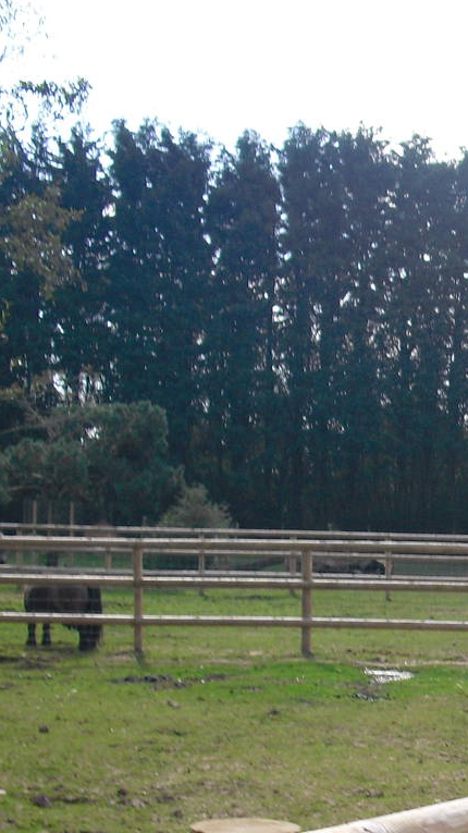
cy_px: 563
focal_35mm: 82
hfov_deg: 13.7
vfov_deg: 25.8
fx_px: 1810
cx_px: 725
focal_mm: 6.3
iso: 100
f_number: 7.8
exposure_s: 1/125
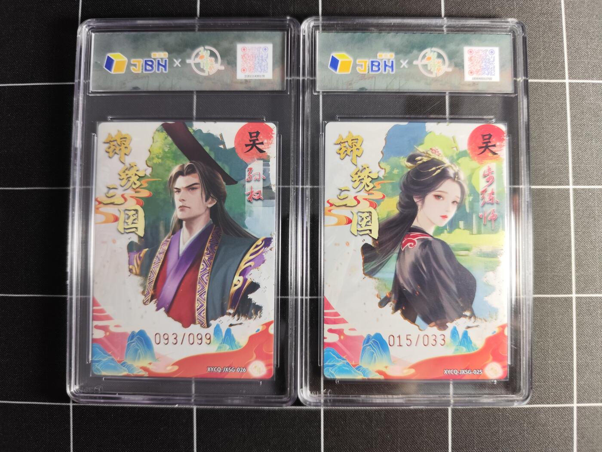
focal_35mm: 23
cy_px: 226
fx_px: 400
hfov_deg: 73.9
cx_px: 301
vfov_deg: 58.9
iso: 400
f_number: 1.65
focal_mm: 6.14
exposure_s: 1/50
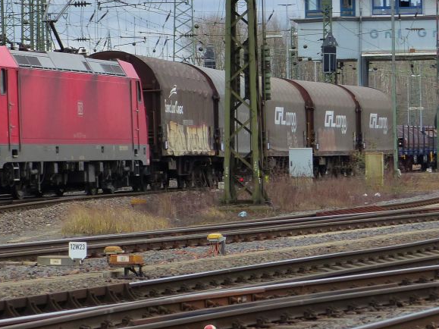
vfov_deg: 5.8
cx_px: 177
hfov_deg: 7.7
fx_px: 3259
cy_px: 17
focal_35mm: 257
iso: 160
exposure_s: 1/200
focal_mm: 22.2
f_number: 4
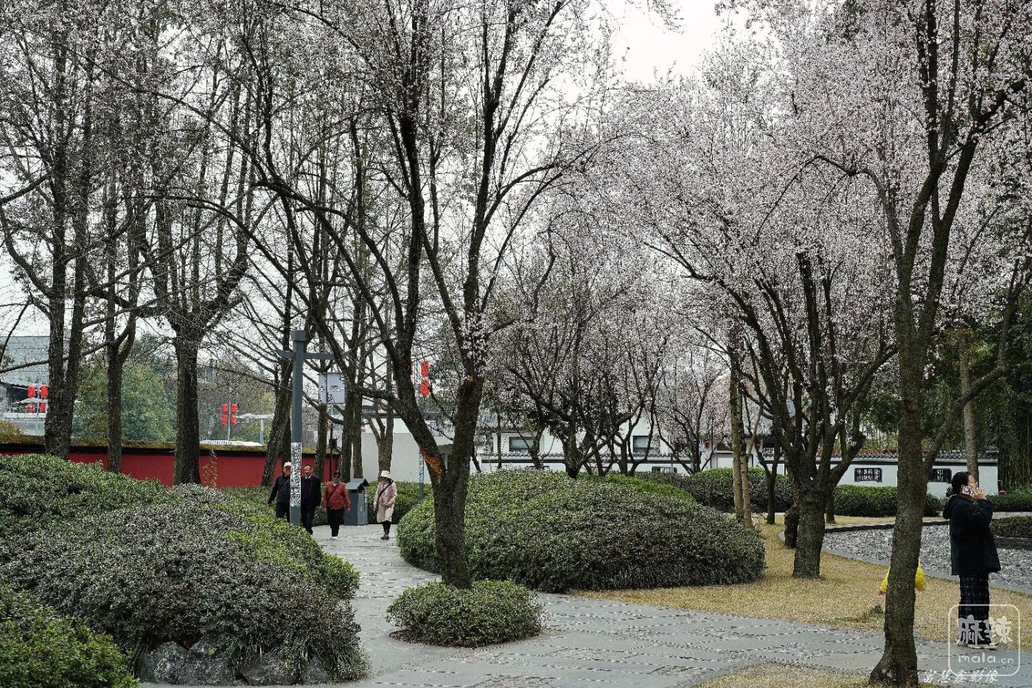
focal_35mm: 47
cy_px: 344
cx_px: 516
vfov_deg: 28.6
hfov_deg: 41.9
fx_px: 1347
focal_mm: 47
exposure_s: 1/400
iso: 400
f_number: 8
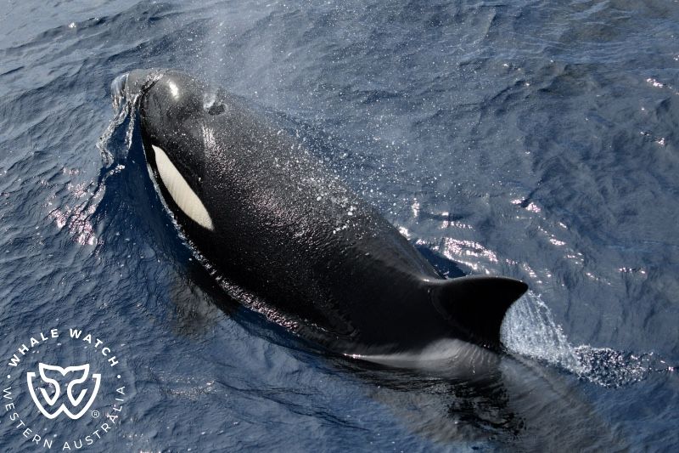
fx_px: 1131
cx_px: 340
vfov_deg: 22.6
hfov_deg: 33.4
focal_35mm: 60
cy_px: 226
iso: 900
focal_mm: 60
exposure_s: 1/8000
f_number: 5
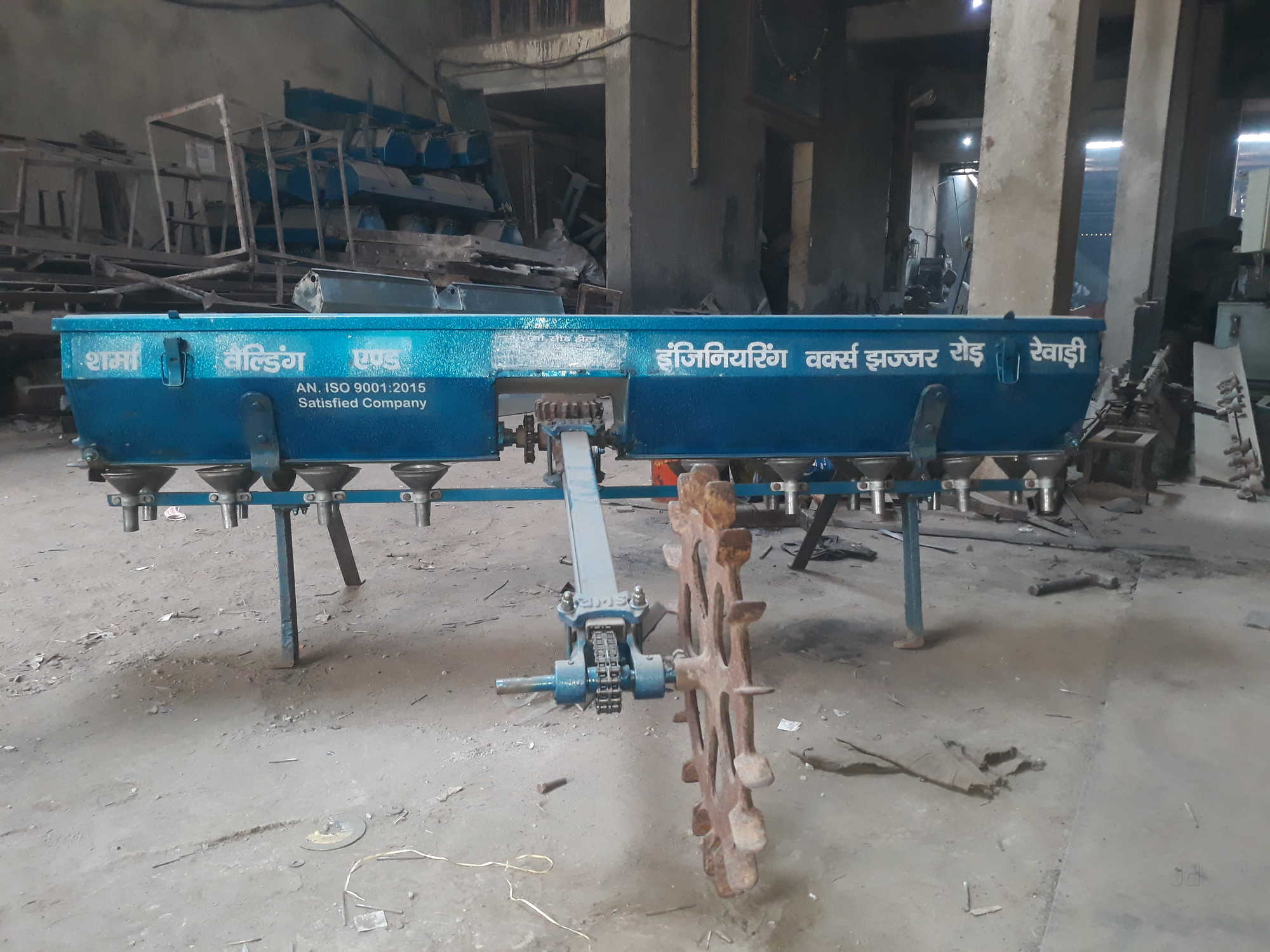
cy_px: 476
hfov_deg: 65.3
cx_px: 635
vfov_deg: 51.4
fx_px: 991
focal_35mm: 27
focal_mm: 3.71
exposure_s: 1/50
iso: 200
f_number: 1.7
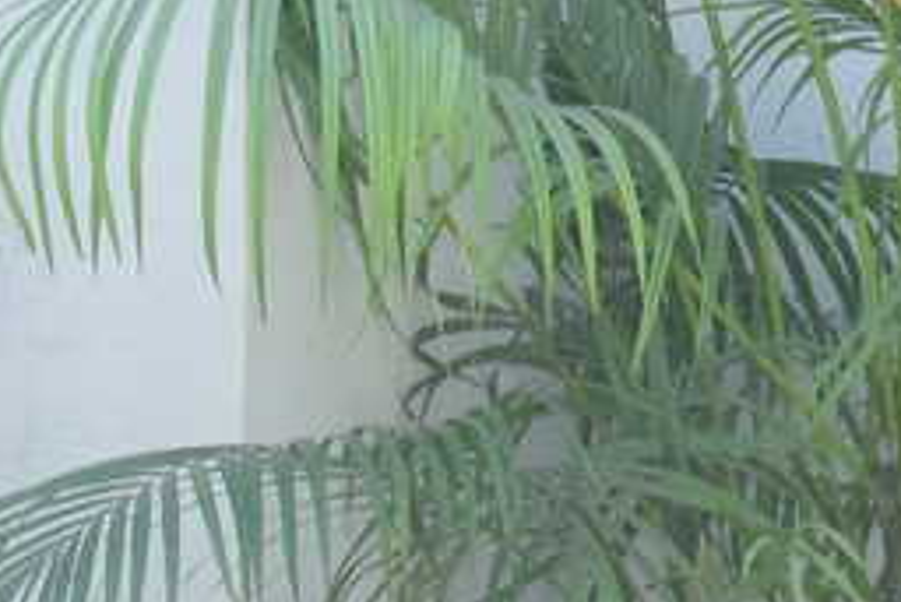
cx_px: 2868
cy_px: -305
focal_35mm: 360
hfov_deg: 5.3
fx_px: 9015
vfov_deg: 3.8
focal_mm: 46
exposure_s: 1/100
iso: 250
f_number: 10
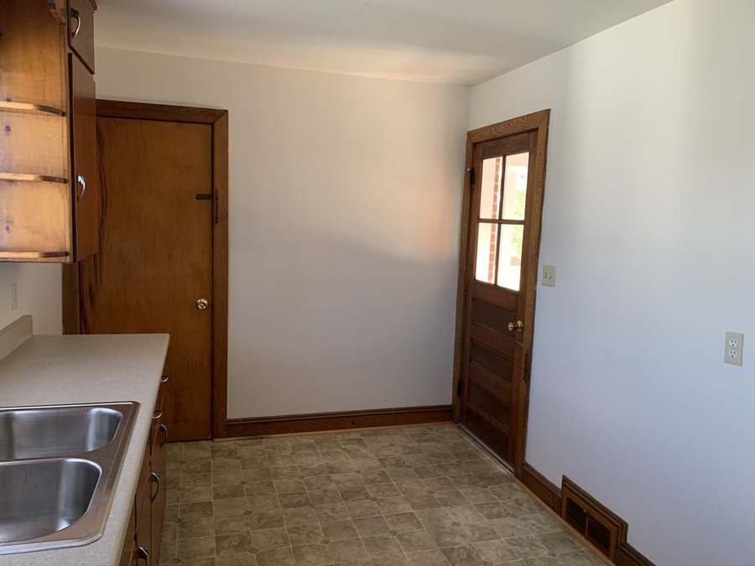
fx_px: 567
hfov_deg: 67.3
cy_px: 283
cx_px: 378
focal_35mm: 26
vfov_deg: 53.1
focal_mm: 4.25
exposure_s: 1/60
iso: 125
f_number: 1.8
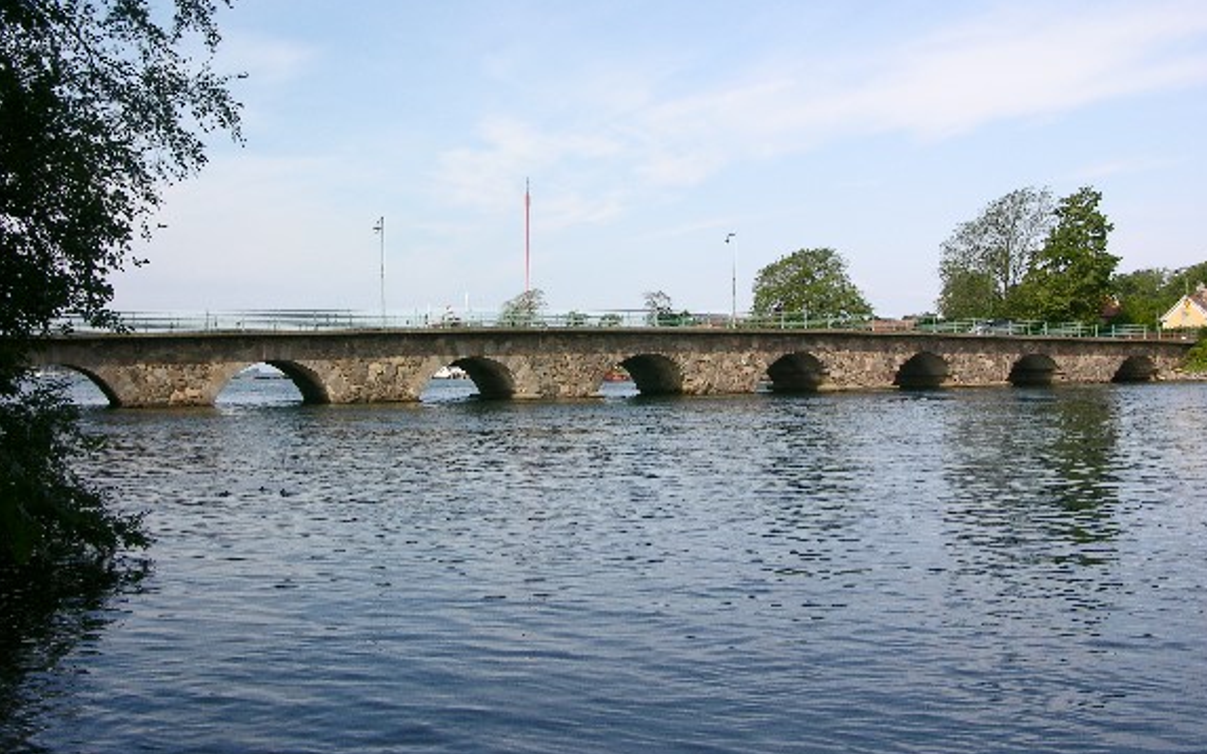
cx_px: 616
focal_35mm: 38
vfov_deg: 33.5
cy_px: 320
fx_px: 1250
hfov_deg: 51.5
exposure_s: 1/111
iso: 50
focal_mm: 8.9
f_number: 8
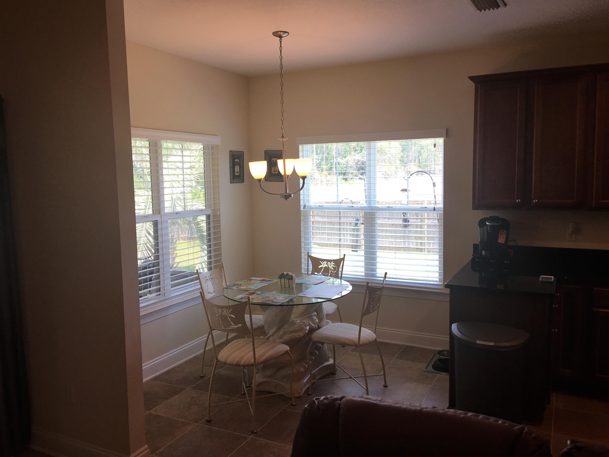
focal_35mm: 29
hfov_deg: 61.7
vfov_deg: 48.2
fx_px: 510
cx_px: 304
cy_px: 228
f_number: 2.2
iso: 25
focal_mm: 4.15
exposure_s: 1/60
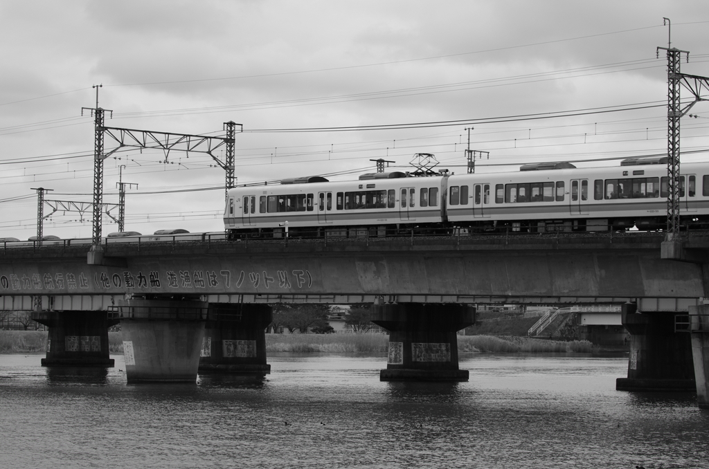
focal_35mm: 105
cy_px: 234
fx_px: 2063
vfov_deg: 13.0
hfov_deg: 19.5
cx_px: 354
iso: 100
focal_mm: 70
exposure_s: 1/400
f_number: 4
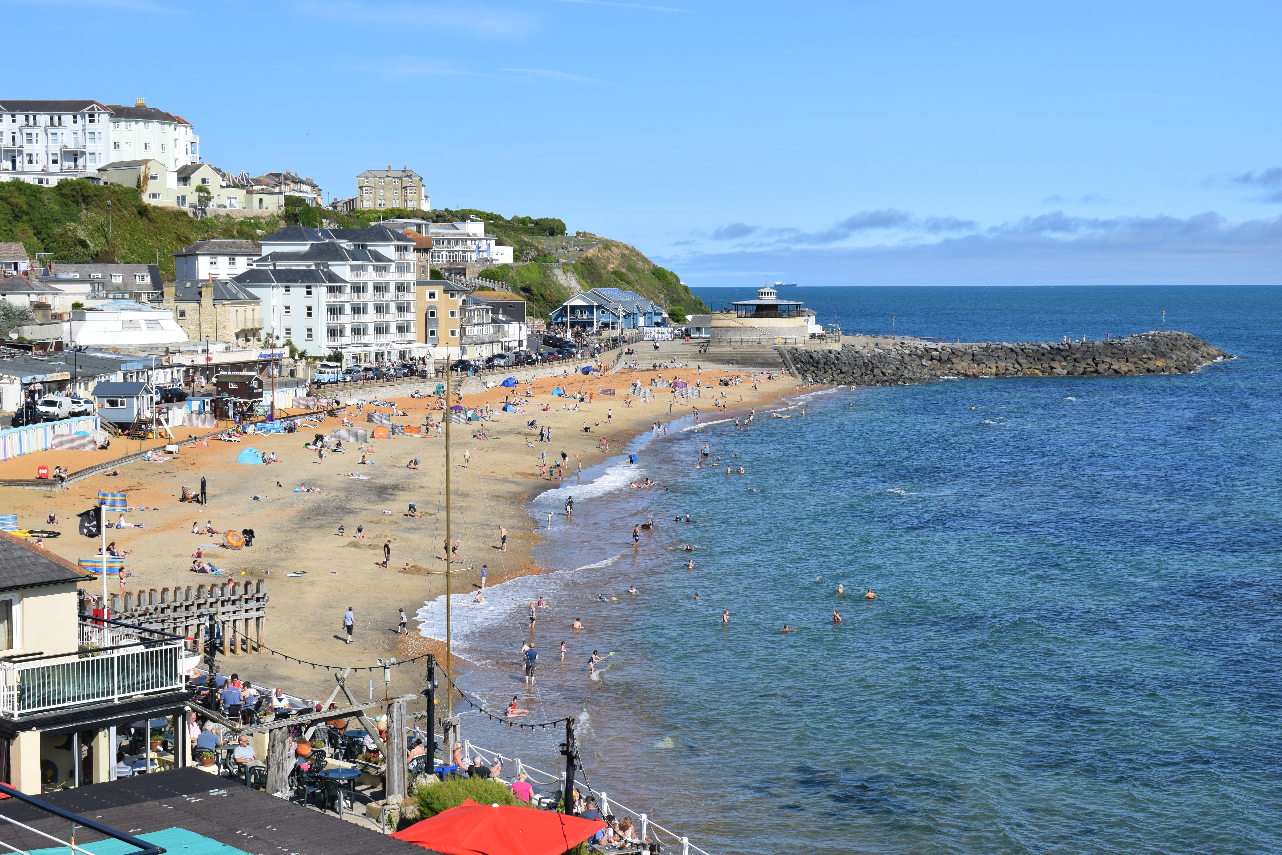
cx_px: 641
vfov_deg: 25.1
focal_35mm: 54
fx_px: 1923
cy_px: 428
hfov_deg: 36.9
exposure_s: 1/500
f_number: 11
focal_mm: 36
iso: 200
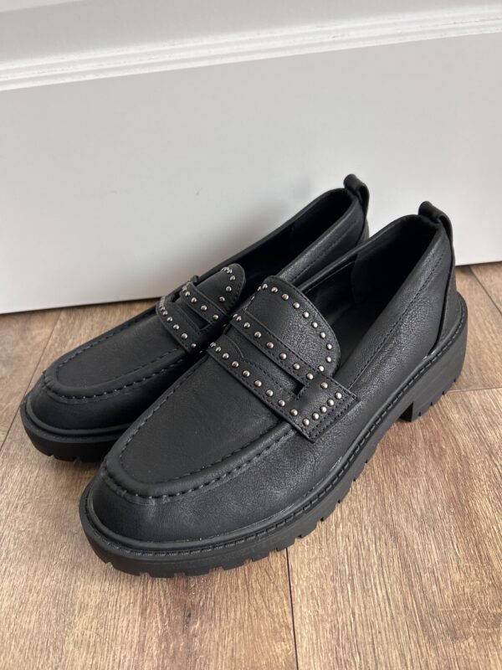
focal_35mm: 26
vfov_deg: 67.3
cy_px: 335
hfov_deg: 53.1
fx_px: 503
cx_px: 251
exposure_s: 1/60
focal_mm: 5.7
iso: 160
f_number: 1.5
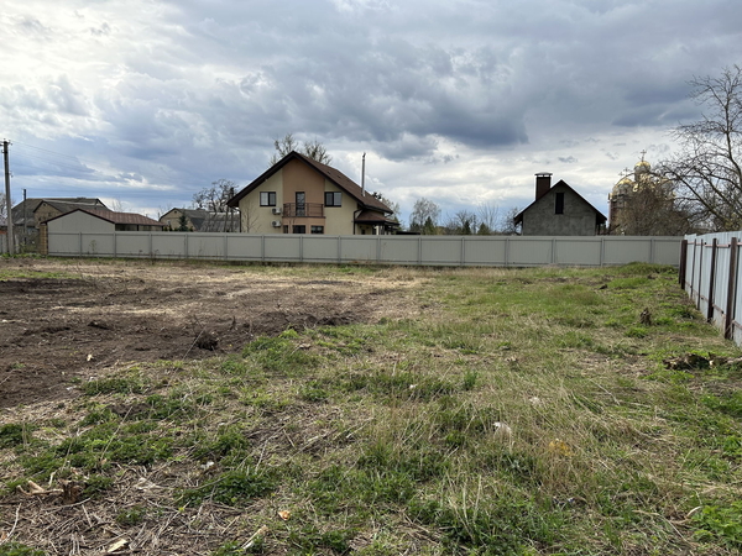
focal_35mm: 26
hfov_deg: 67.3
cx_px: 371
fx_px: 557
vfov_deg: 53.1
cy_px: 278
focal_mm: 5.7
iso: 50
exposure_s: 1/2762
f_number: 1.5
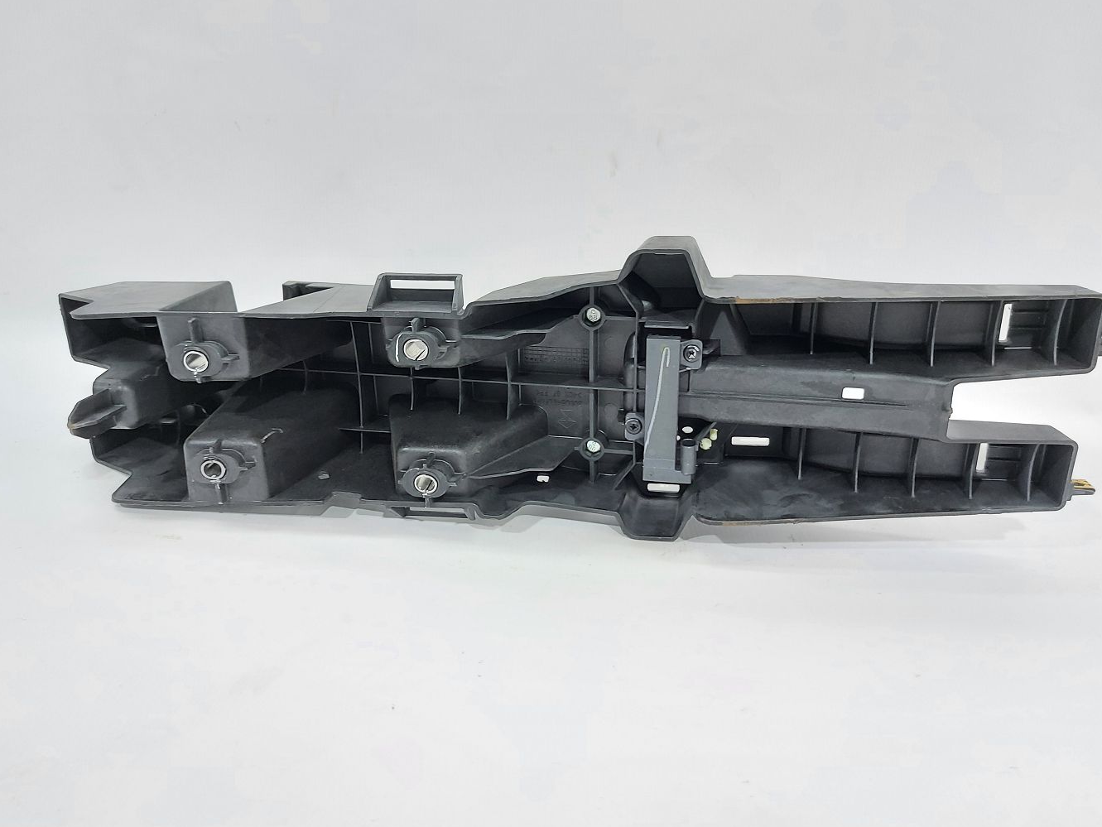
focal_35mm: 25
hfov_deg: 69.4
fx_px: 796
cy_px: 401
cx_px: 556
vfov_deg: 54.9
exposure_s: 1/50
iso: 125
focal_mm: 5.23
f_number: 1.8
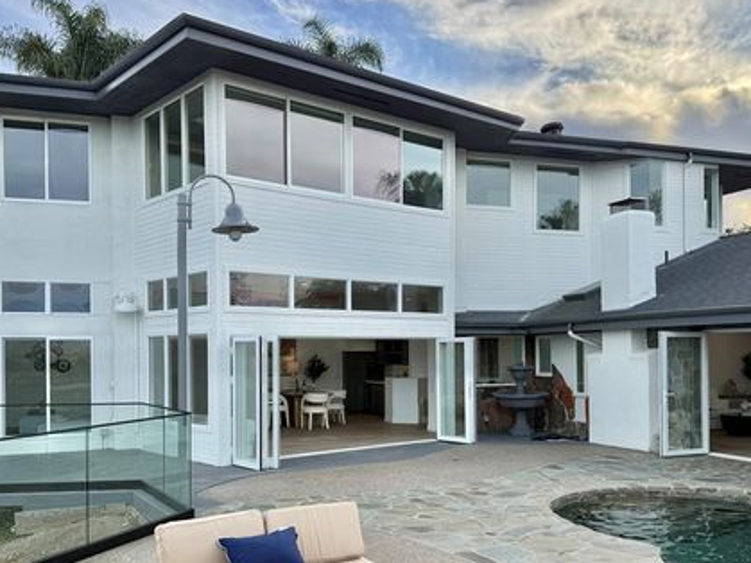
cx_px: 351
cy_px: 361
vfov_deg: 41.4
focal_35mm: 34
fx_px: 737
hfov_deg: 53.9
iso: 100
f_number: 1.78
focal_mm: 6.76
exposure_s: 1/1855
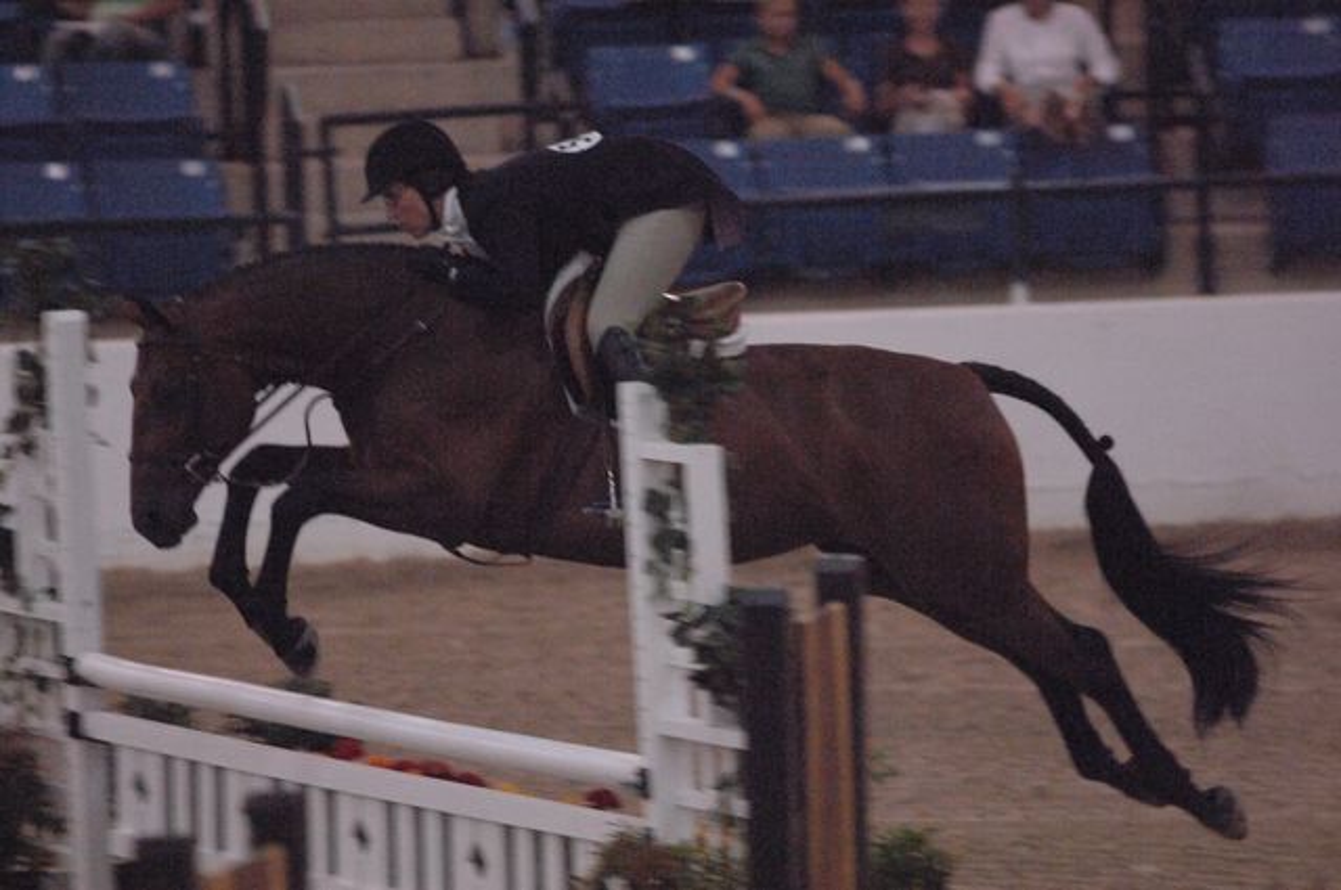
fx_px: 11161
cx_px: 670
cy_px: 445
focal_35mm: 300
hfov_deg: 6.9
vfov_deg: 4.6
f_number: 2.8
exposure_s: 1/320
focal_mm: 200
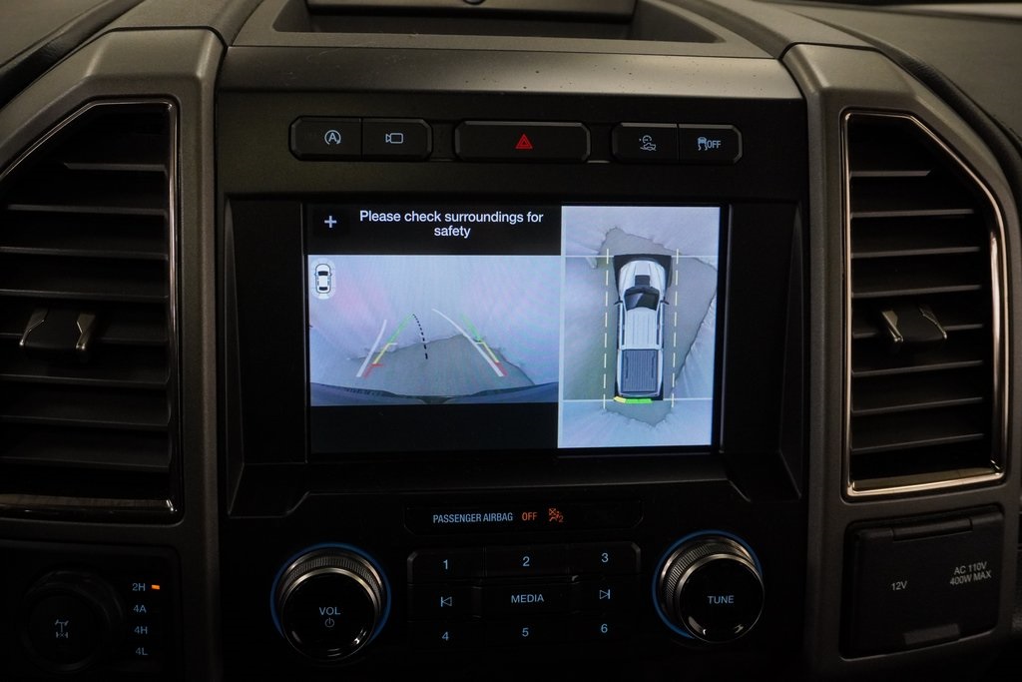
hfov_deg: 53.1
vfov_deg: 36.9
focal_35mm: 36
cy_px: 341
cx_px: 511
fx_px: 1022
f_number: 6.3
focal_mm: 24
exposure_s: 1/80
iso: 1600
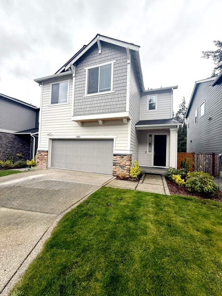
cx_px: 111
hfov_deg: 85.7
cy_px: 148
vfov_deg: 102.1
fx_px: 120
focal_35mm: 14
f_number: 2.2
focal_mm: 2.22
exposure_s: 1/236
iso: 64
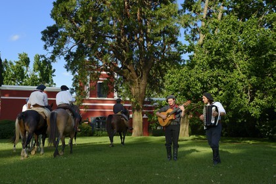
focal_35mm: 42
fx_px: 322
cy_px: 92
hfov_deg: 46.4
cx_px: 138
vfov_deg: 31.9
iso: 400
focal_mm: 42
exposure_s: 1/250
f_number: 13
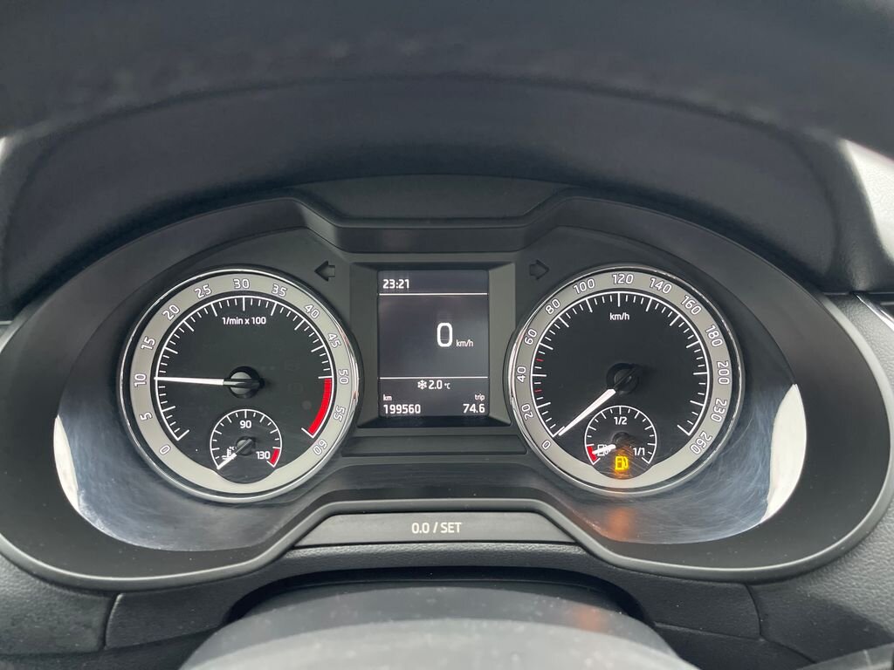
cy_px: 335
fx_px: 671
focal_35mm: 26
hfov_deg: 67.3
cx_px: 447
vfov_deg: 53.1
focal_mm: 5.1
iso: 640
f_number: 1.6
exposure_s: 1/40
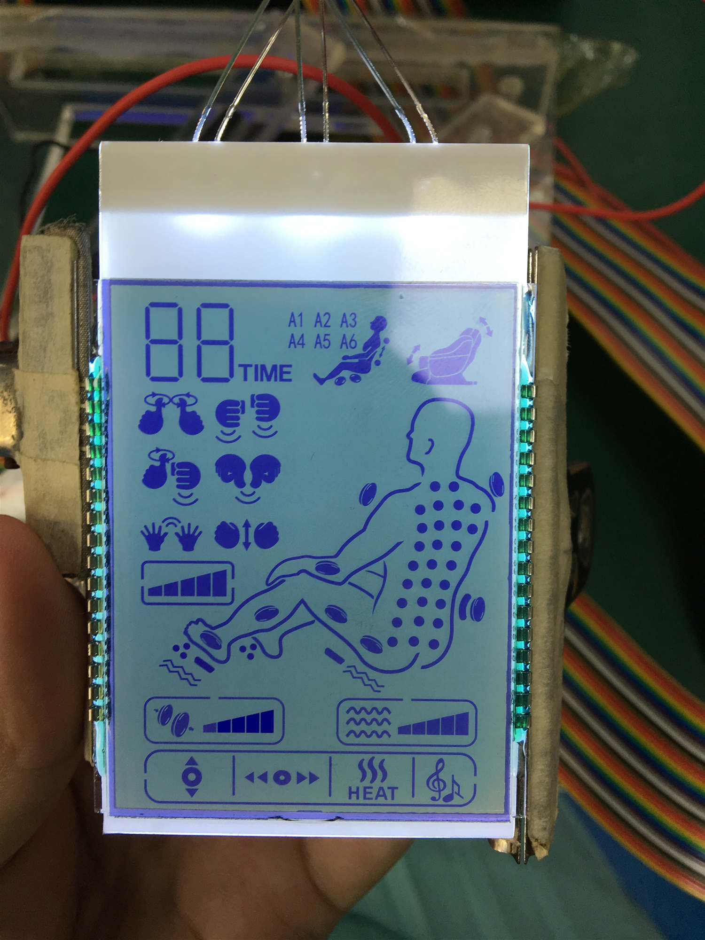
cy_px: 470
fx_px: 787
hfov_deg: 48.2
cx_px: 352
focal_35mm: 29
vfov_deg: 61.7
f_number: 2.2
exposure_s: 1/50
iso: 32
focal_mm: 4.15
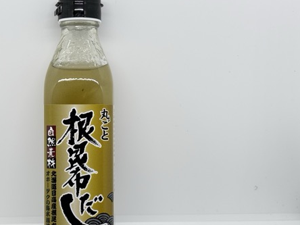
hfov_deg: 25.8
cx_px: 93
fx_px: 650
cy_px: 124
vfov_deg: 19.6
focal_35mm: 75
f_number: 1.6
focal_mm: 5.96
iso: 40
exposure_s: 1/121
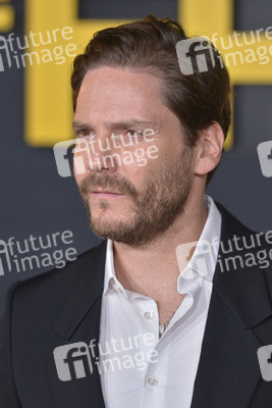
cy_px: 204
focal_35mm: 300
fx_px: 3397
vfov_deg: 6.9
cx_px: 136
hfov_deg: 4.6
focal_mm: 300
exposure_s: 1/500
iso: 400
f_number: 5.6
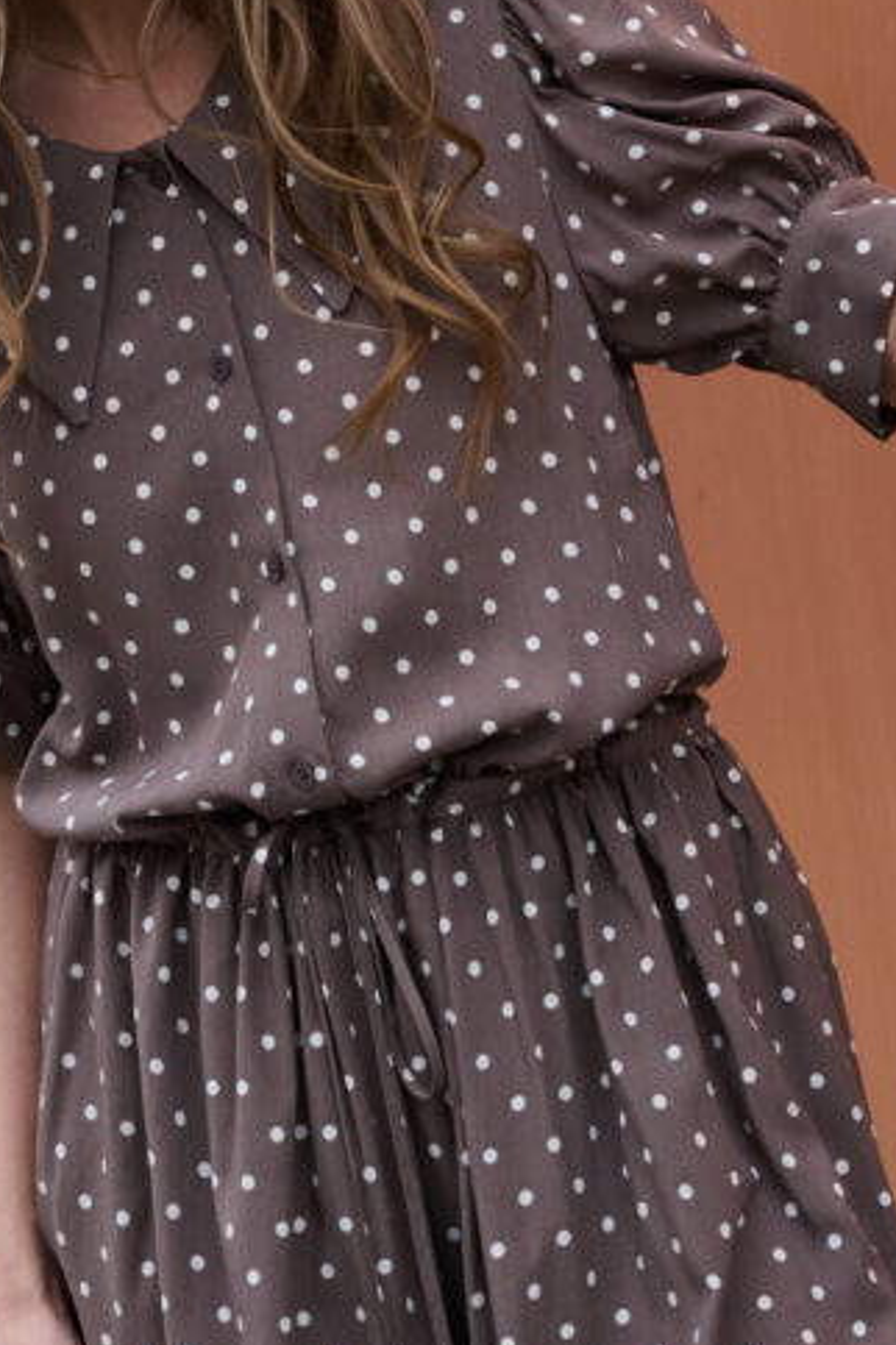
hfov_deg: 9.3
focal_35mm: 148
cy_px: 170
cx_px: 459
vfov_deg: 13.8
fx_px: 5525
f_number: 8
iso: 125
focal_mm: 53
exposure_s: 1/160
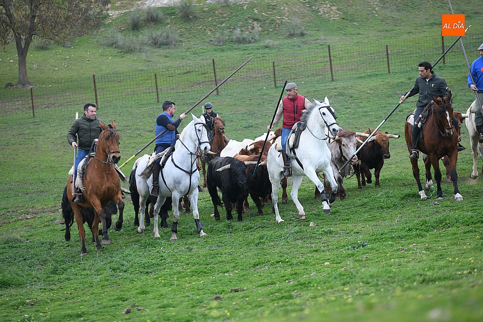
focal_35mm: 180
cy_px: 161
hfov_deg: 11.4
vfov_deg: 7.6
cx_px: 242
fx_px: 2415
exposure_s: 1/320
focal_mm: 180
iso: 800
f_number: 4
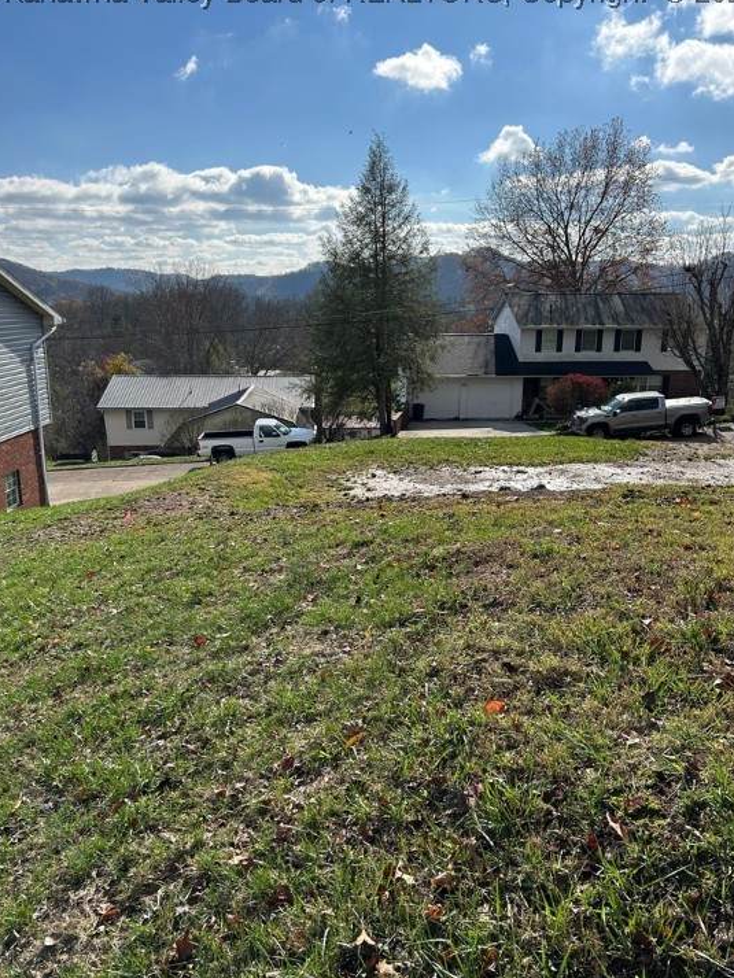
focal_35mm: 28
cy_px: 498
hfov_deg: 49.8
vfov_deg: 63.4
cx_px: 365
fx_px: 791
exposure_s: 1/5882
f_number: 1.5
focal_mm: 5.7
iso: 50
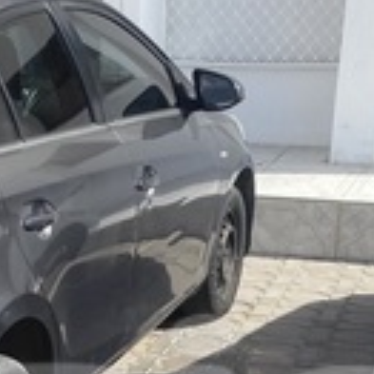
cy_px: 414
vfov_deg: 16.1
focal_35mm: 105
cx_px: -143
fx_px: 1283
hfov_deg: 15.6
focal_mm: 4.25
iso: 32
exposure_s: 1/1808
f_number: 1.8
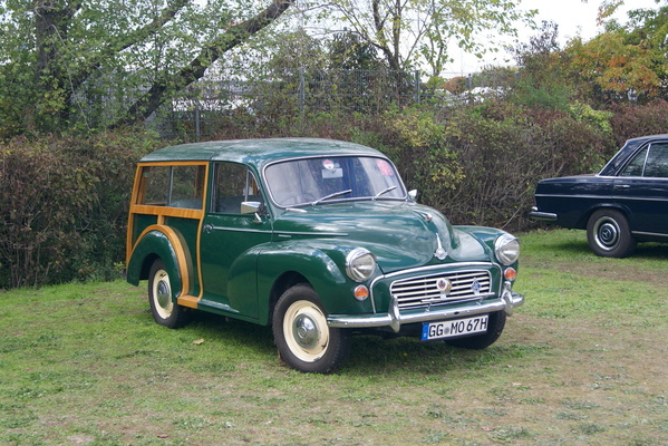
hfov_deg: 33.4
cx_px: 334
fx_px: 1114
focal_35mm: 60
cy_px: 223
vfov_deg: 22.6
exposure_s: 1/80
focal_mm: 40
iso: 100
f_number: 6.3
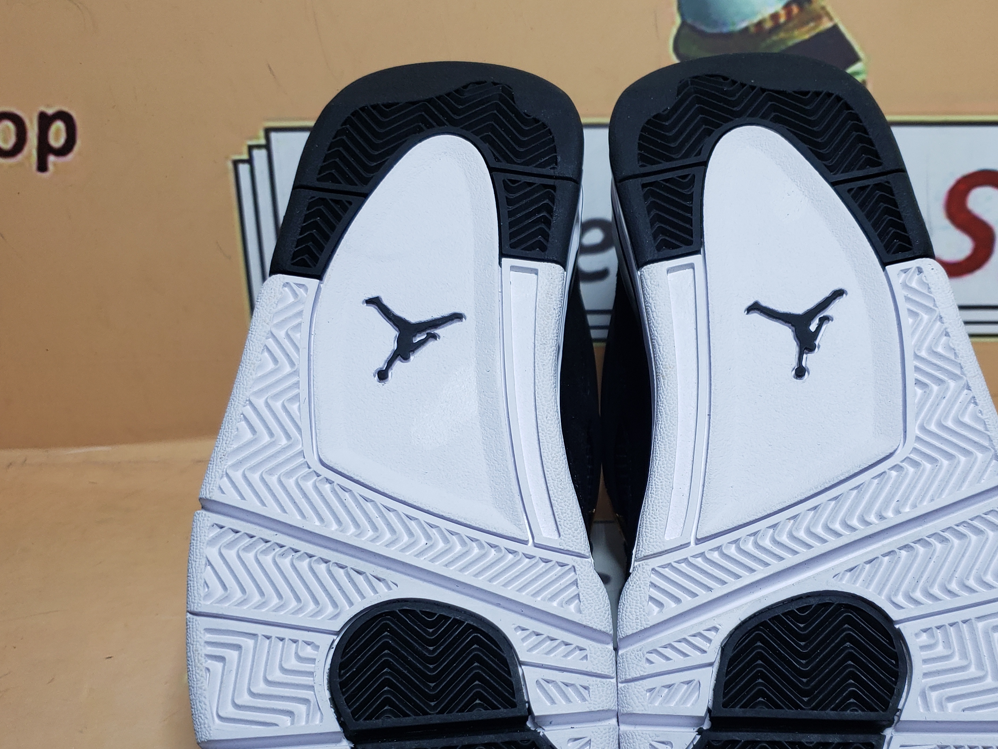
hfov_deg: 49.9
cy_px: 511
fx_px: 1067
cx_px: 587
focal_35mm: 37
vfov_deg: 38.2
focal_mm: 4.3
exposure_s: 1/827
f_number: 1.5
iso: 50
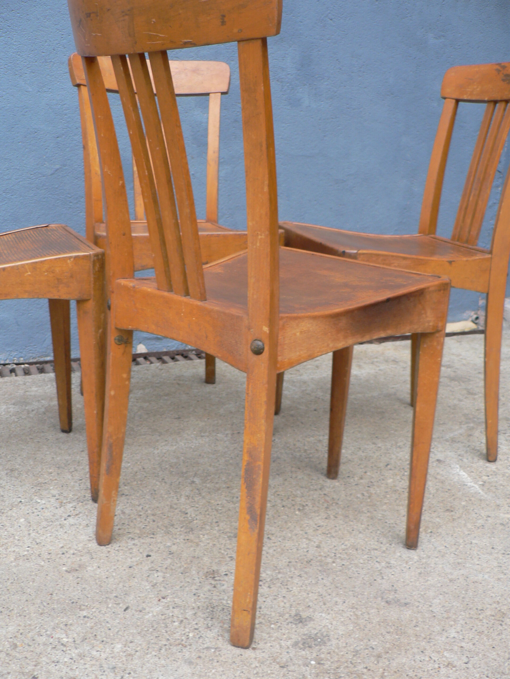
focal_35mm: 36
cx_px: 255
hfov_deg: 39.7
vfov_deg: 51.4
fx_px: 707
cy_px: 340
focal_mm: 6
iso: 80
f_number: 2.8
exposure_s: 1/30
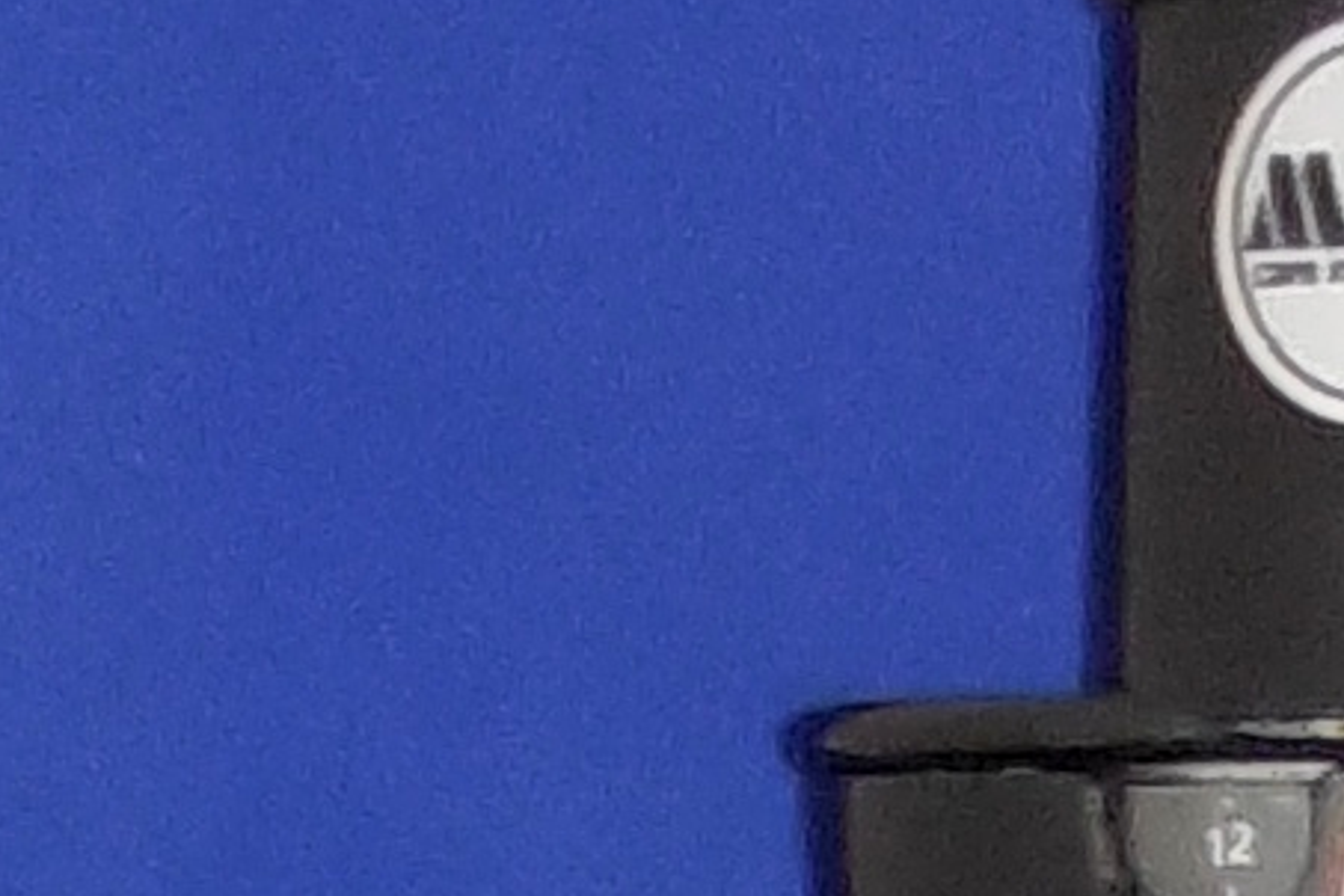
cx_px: 1463
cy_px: 5625
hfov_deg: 4.1
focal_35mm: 508
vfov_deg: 2.5
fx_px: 18964
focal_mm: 8.7
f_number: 4
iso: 400
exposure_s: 1/10
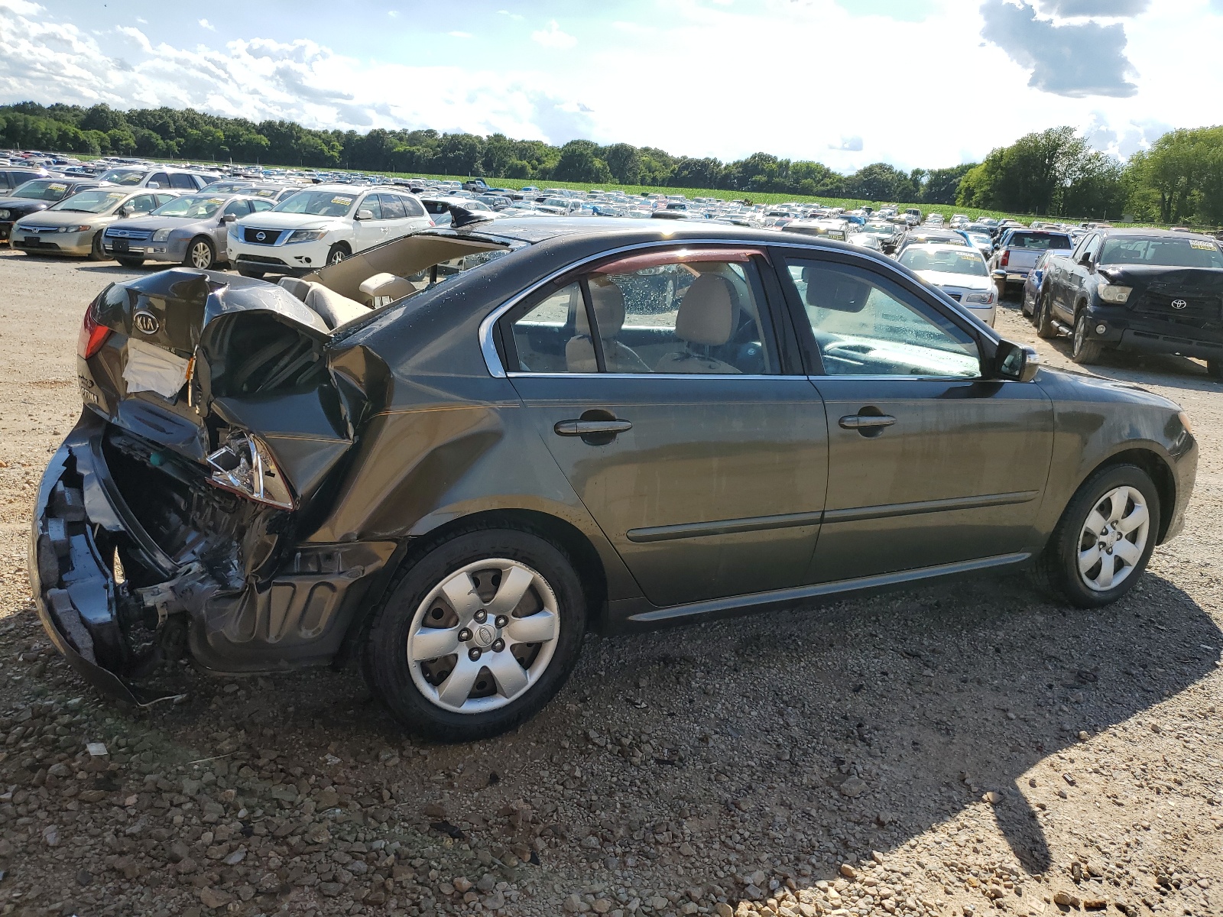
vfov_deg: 53.1
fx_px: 919
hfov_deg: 67.3
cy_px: 458
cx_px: 612
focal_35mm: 26
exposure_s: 1/3333
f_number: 1.5
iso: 50
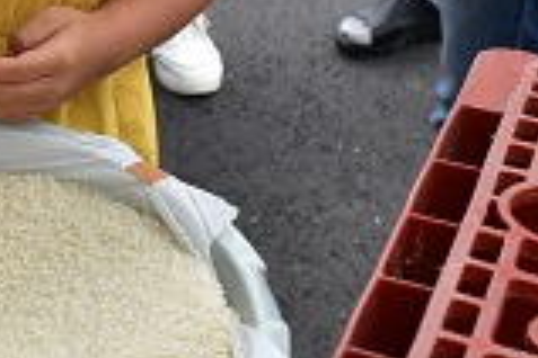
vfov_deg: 6.5
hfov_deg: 9.7
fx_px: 3123
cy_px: -176
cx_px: -64
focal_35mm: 209
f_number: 9
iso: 400
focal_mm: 34
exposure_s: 1/320
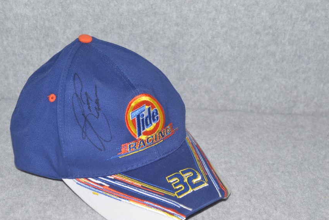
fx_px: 649
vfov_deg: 19.2
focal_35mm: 71
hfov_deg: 28.4
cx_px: 137
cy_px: 127
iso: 100
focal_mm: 40
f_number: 8
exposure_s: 1/60
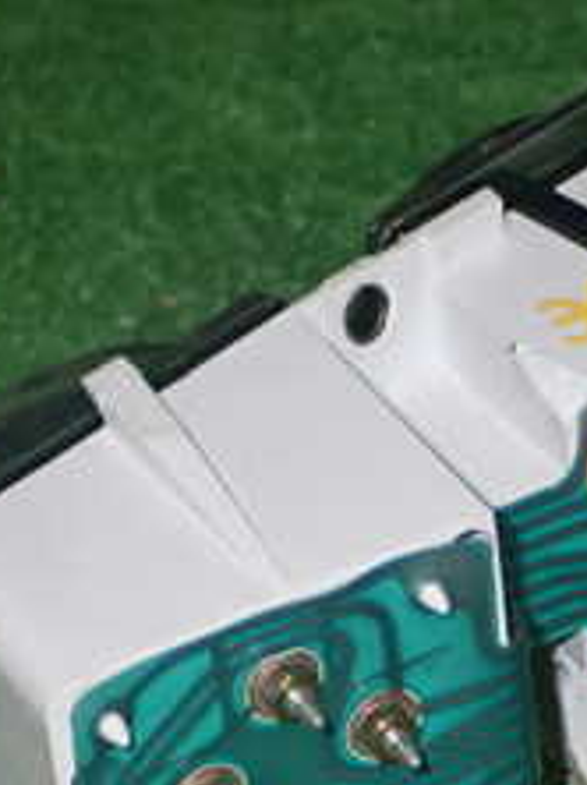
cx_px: 615
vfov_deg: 13.5
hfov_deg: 10.0
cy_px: 566
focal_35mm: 146
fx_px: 3307
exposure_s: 1/50
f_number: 10
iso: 400
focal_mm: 9.65
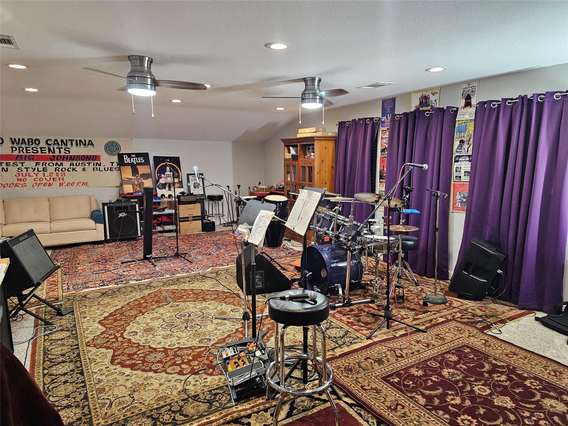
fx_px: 377
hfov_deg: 73.9
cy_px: 213
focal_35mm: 23
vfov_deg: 58.9
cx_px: 284
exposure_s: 1/120
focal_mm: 6.3
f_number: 1.7
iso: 800
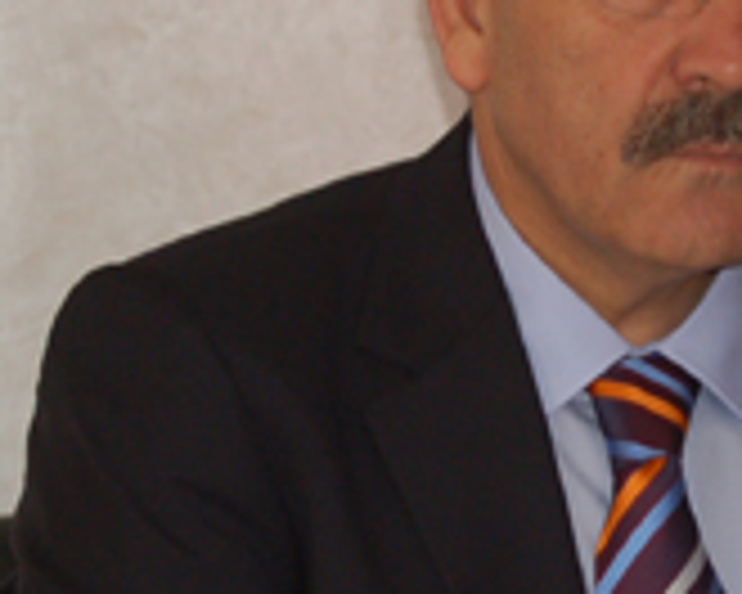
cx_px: 657
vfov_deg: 5.5
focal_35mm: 282
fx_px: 6186
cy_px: 576
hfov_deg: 6.8
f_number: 4
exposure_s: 1/60
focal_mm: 55
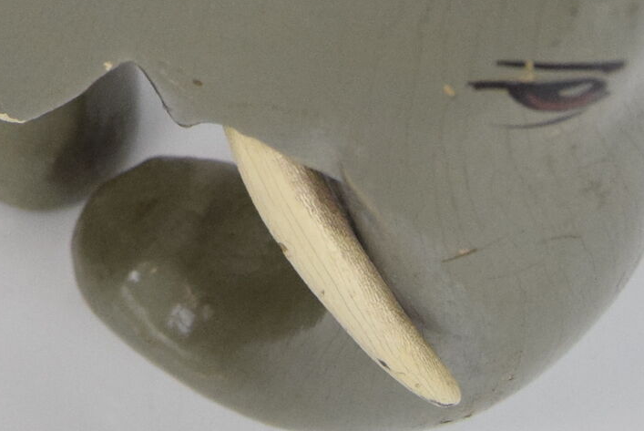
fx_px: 2955
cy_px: -334
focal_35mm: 165
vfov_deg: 8.1
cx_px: -149
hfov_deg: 12.1
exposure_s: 1/250
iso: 1600
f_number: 8
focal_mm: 26
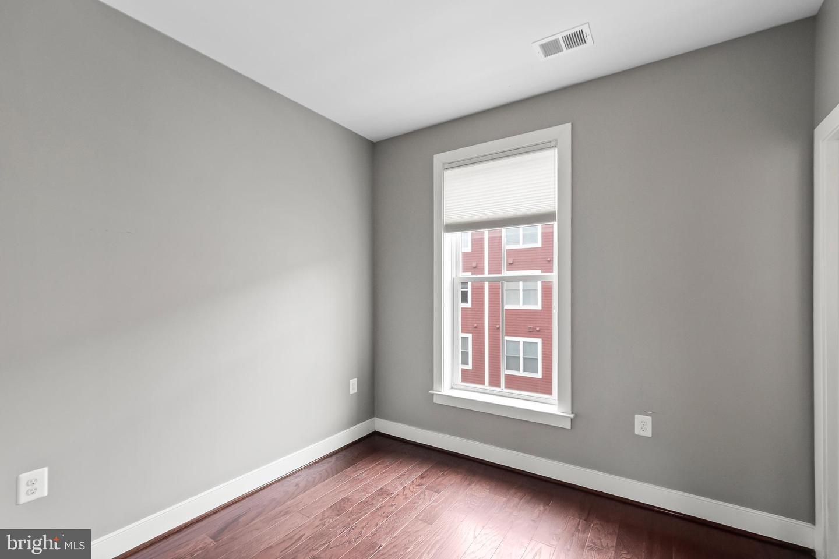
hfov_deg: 100.4
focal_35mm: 15
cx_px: 420
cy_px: 280
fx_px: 350
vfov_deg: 77.3
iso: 640
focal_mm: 10
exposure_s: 1/4
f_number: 7.1
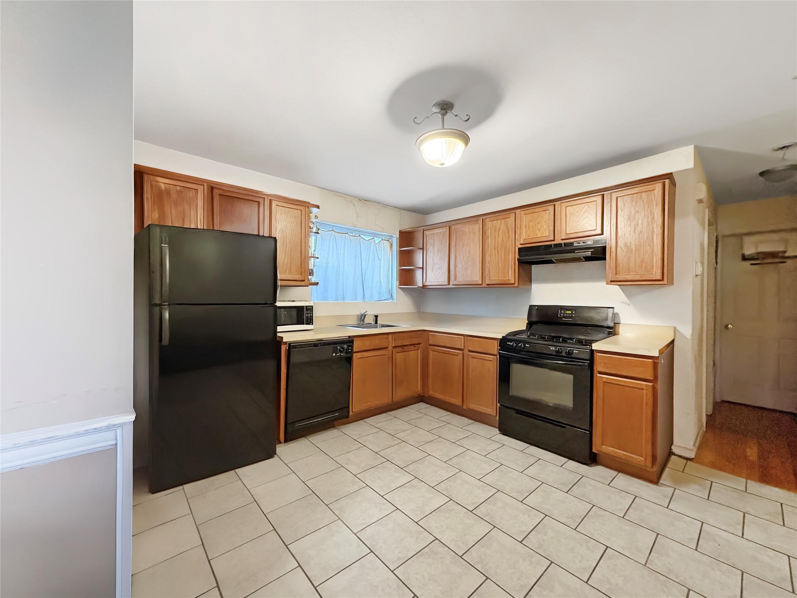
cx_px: 398
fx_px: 322
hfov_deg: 102.1
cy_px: 299
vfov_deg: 85.7
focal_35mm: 14
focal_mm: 2.22
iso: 500
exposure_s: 1/60
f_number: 2.2
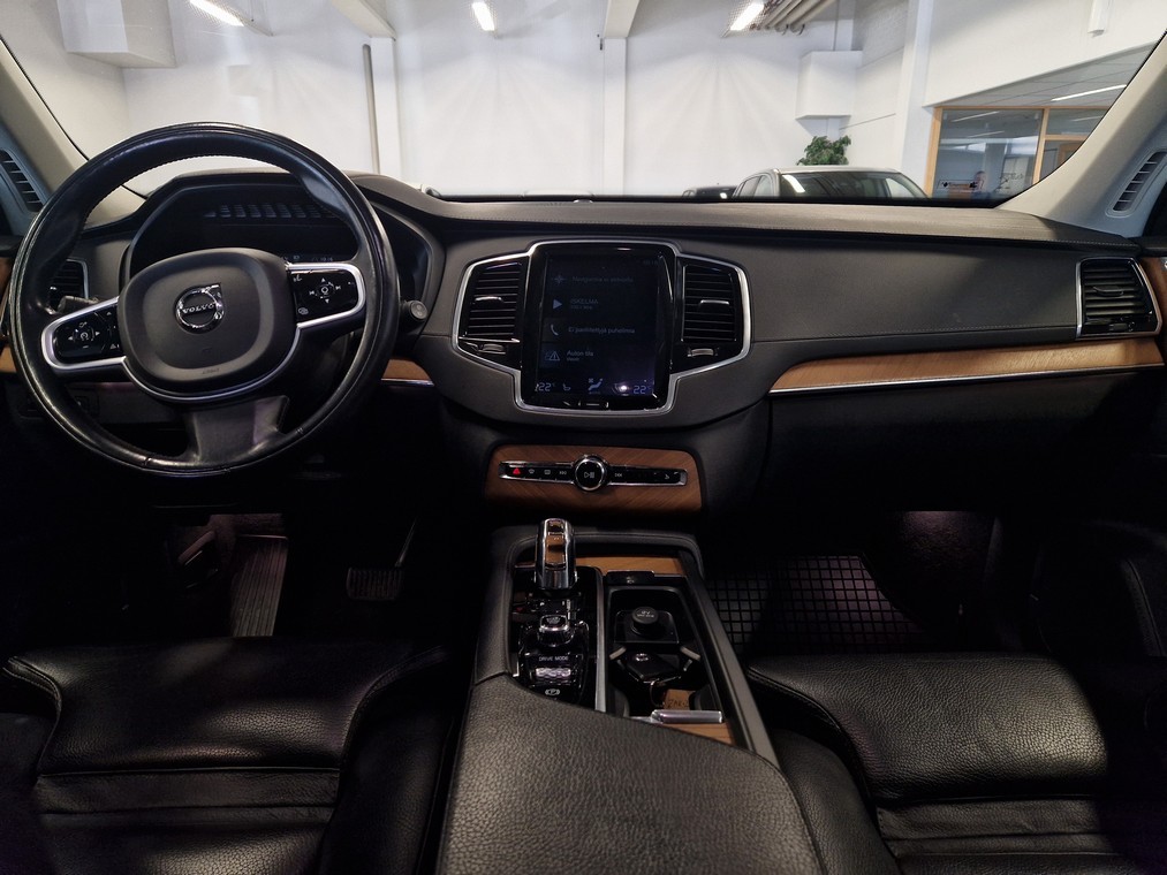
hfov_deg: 73.9
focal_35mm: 23
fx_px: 775
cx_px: 584
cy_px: 438
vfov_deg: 58.9
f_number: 1.8
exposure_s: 1/100
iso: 200
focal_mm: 5.4
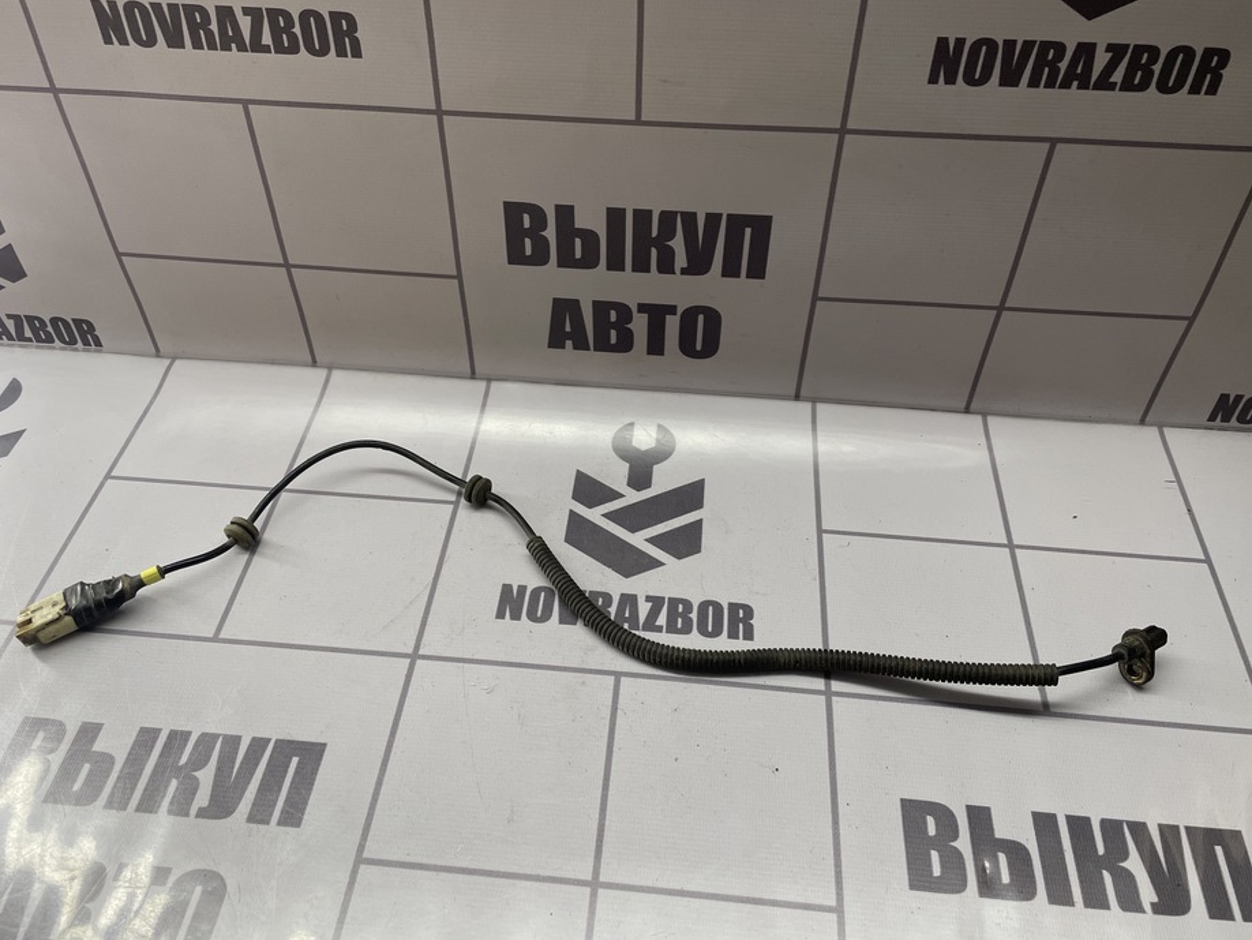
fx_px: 1049
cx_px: 622
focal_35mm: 29
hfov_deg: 61.6
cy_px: 450
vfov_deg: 48.2
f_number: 1.6
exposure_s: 1/100
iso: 50
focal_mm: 4.2
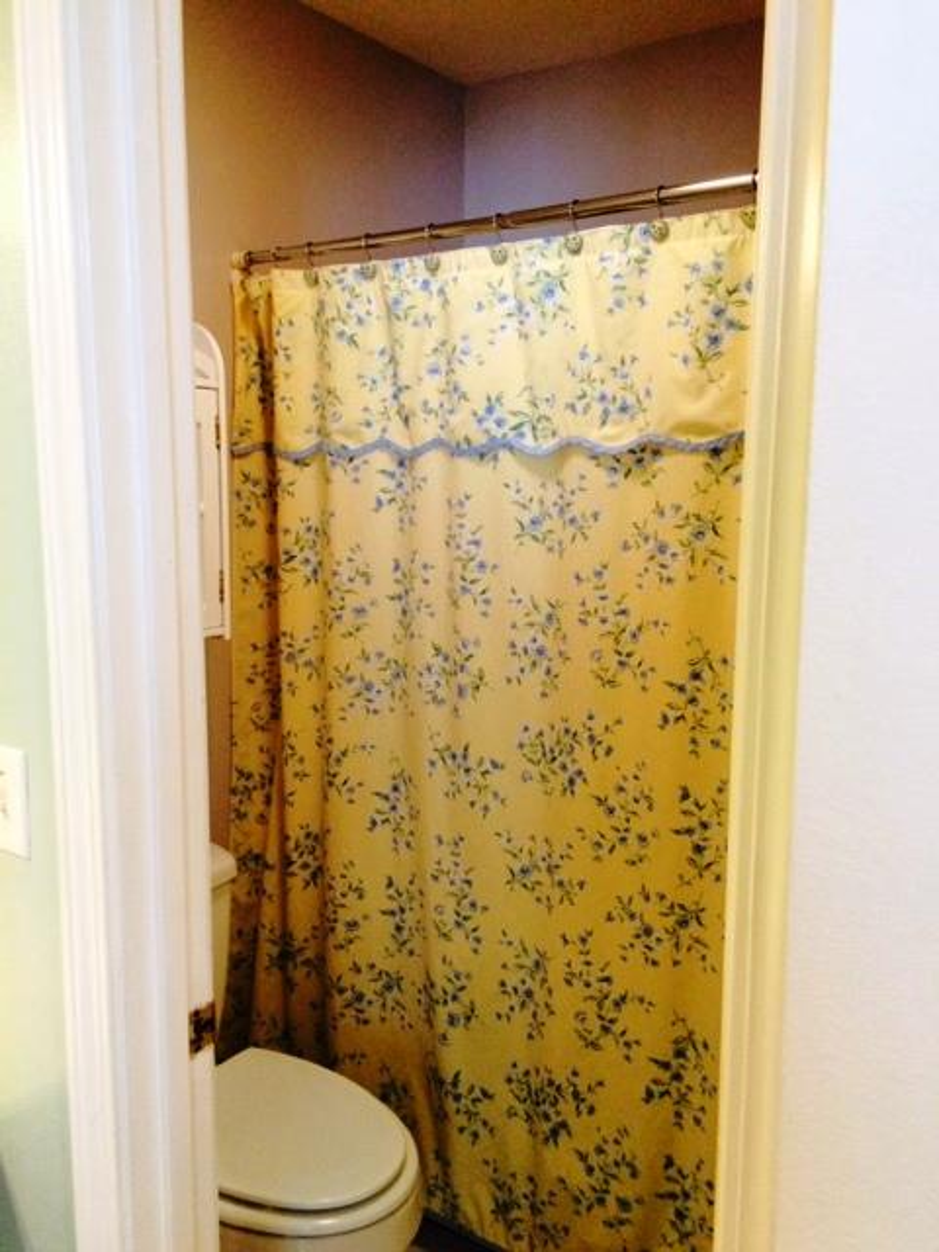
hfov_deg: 48.2
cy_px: 626
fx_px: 1049
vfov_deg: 61.7
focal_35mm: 29
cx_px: 470
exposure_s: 1/30
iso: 200
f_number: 2.2
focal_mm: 4.15
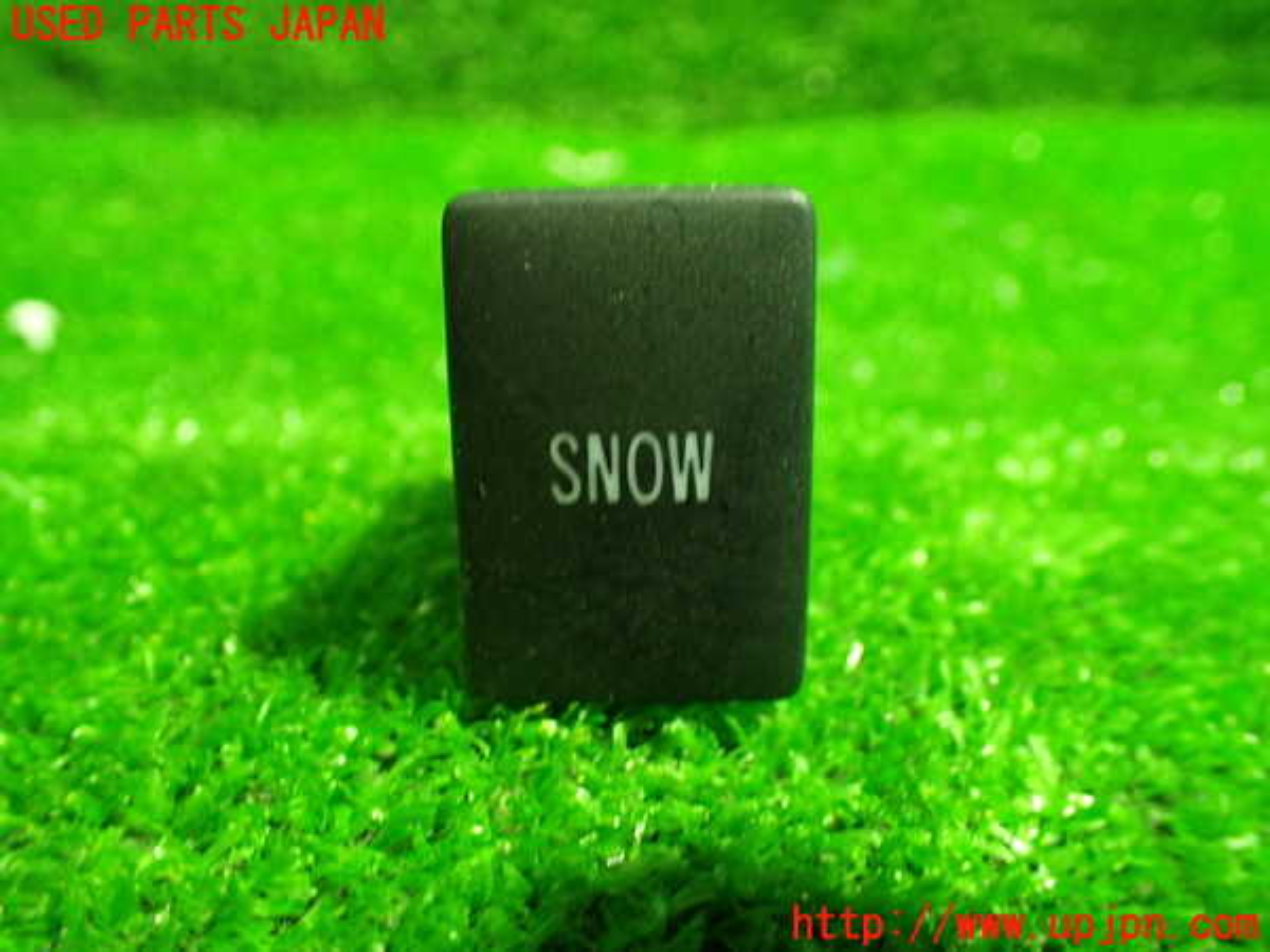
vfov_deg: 46.8
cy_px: 476
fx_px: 1101
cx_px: 635
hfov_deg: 60.0
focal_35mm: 30
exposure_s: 1/40
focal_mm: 5.4
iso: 800
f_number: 2.3
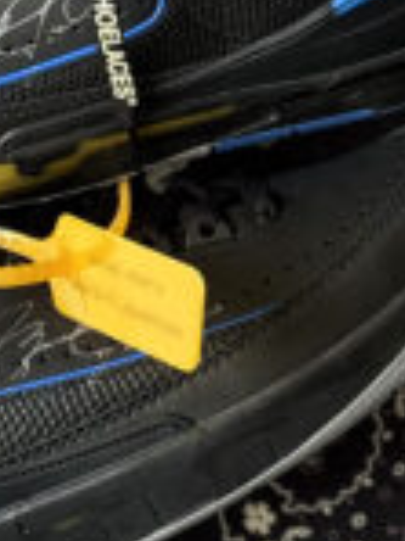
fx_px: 2200
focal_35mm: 141
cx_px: 29
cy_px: 183
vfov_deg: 14.0
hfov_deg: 10.5
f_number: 1.6
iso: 50
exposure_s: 1/110
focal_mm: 5.96
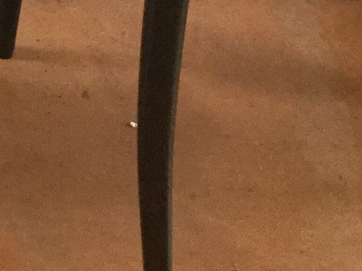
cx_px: -333
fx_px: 1391
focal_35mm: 133
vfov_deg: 10.7
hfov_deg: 13.1
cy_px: -147
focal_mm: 3.3
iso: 160
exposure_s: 1/33
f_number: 2.4
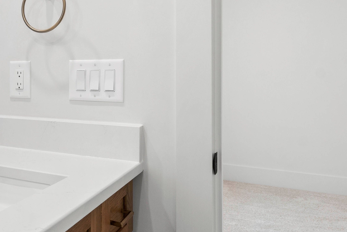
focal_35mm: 38
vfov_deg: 34.9
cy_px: 87
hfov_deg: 44.1
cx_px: 8
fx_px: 366
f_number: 8
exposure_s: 1/3
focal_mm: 10
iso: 100
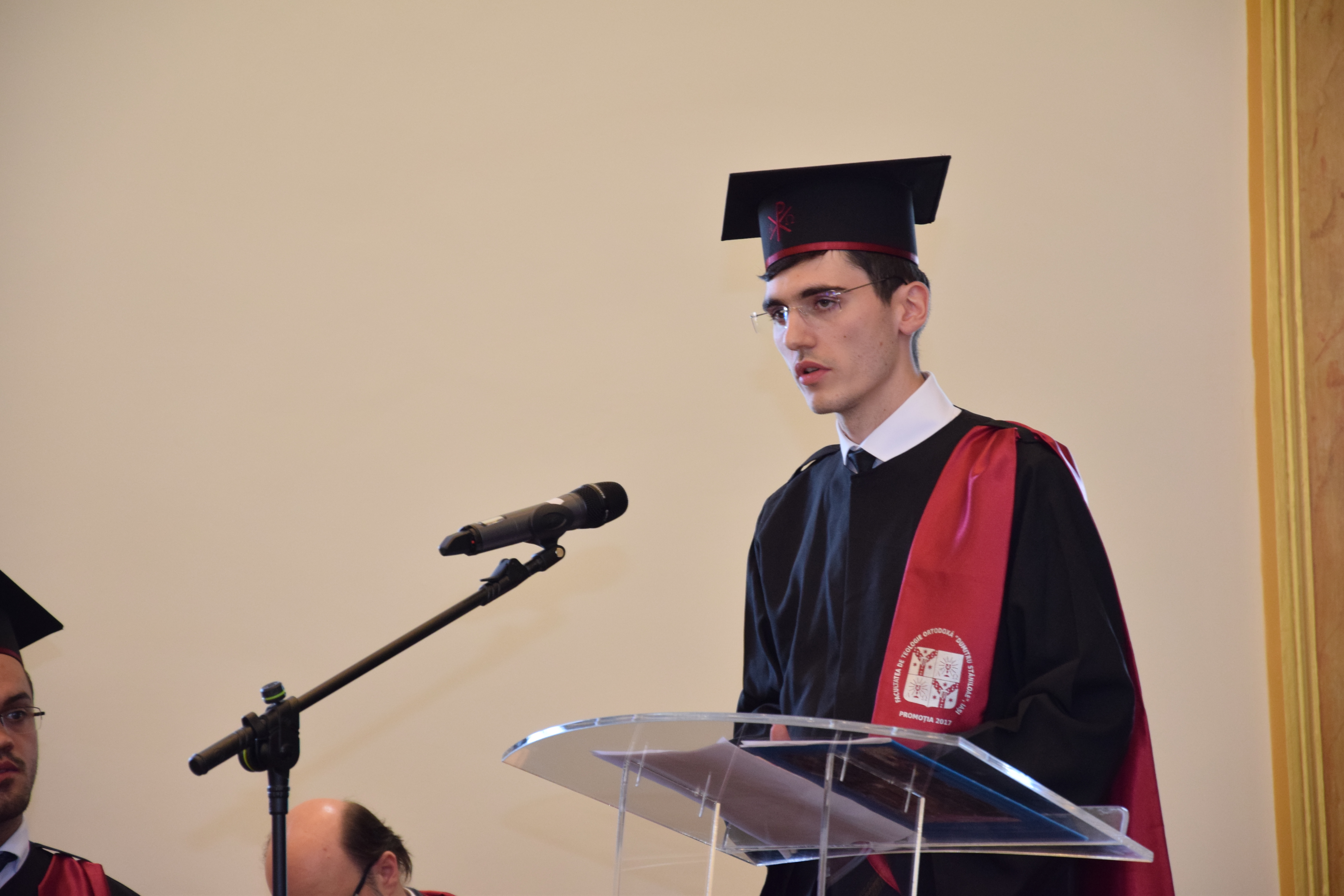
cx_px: 672
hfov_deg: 13.0
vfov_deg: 8.7
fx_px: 5881
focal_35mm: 158
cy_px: 448
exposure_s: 1/60
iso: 1000
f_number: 5.6
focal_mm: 105
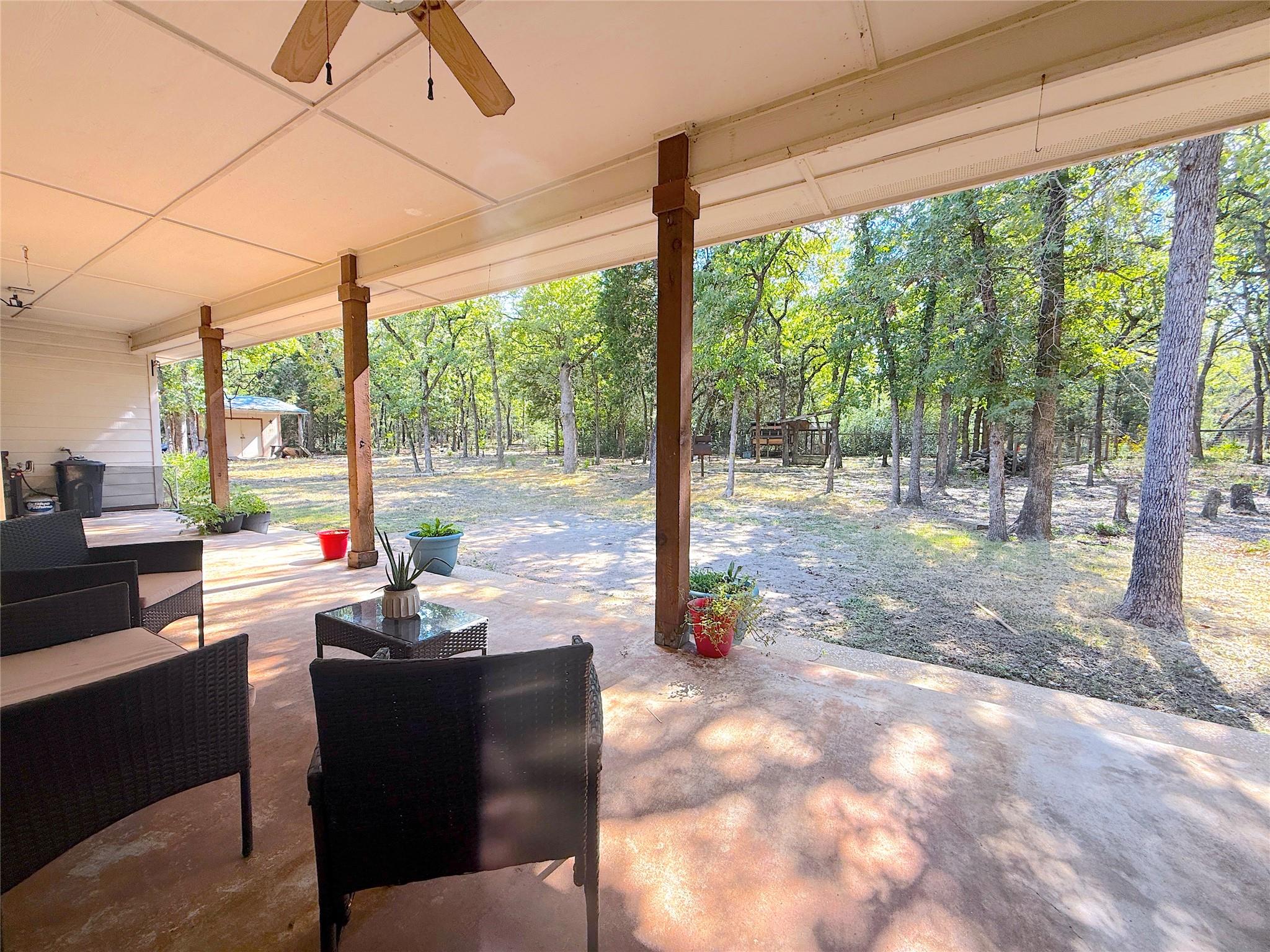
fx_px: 514
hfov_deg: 102.1
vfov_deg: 85.7
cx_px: 635
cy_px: 476
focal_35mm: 14
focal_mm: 2.22
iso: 50
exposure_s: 1/175
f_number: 2.2
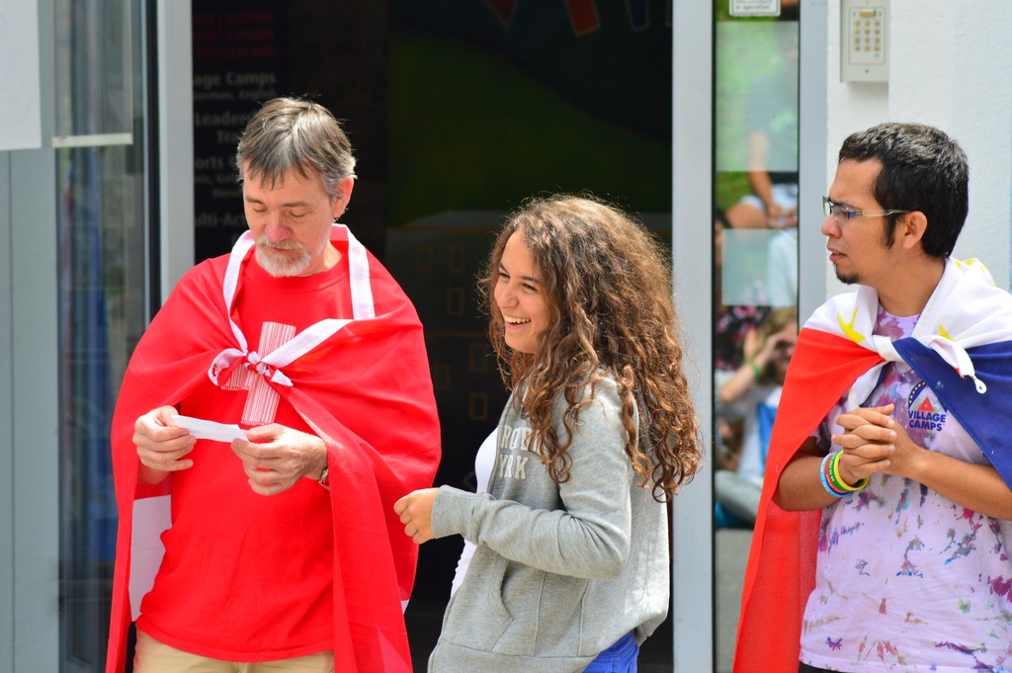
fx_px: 7794
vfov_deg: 4.9
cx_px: 506
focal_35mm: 278
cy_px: 336
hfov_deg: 7.4
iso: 400
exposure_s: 1/250
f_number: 10
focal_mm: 185
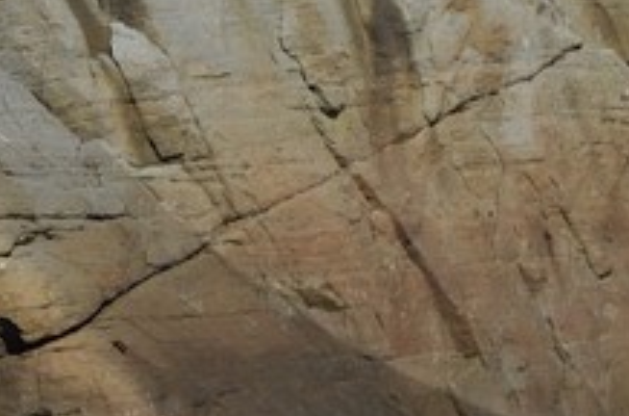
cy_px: -578
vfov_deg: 0.8
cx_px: 871
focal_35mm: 1764
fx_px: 30732
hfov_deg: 1.2
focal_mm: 160
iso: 100
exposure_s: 1/320
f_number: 8.5
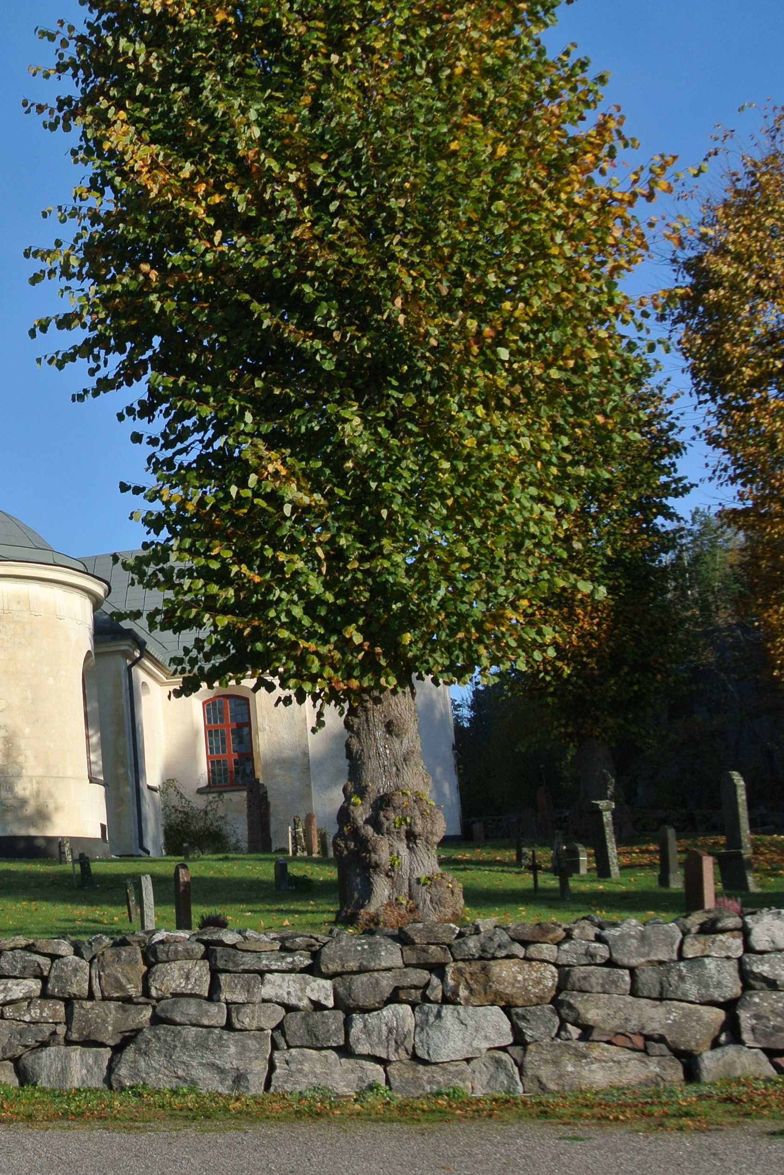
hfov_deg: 23.0
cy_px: 608
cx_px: -43
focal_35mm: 56
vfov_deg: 35.6
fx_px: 1829
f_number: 5.6
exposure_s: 1/500
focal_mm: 13.6
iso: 100
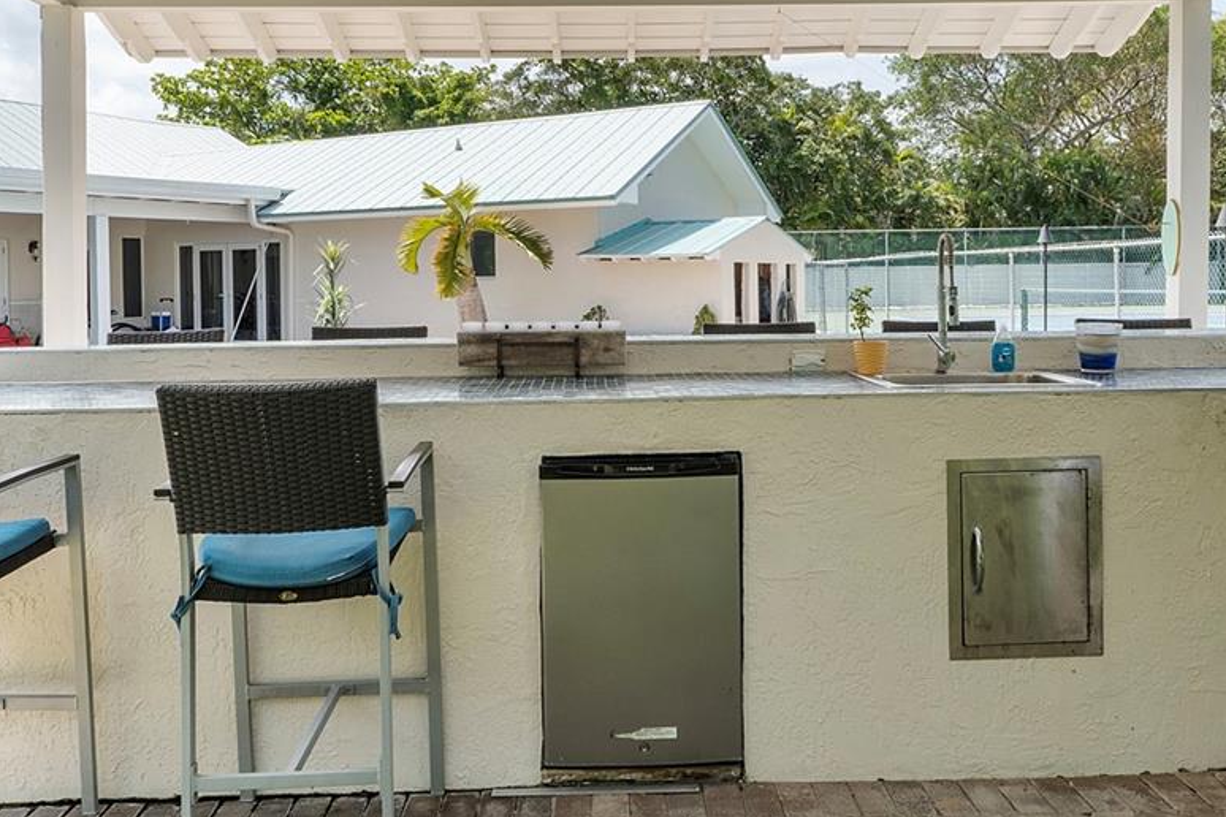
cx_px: 643
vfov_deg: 42.0
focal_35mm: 31
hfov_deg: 60.3
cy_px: 299
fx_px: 1056
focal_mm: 10
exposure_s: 1/80
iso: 100
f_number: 11
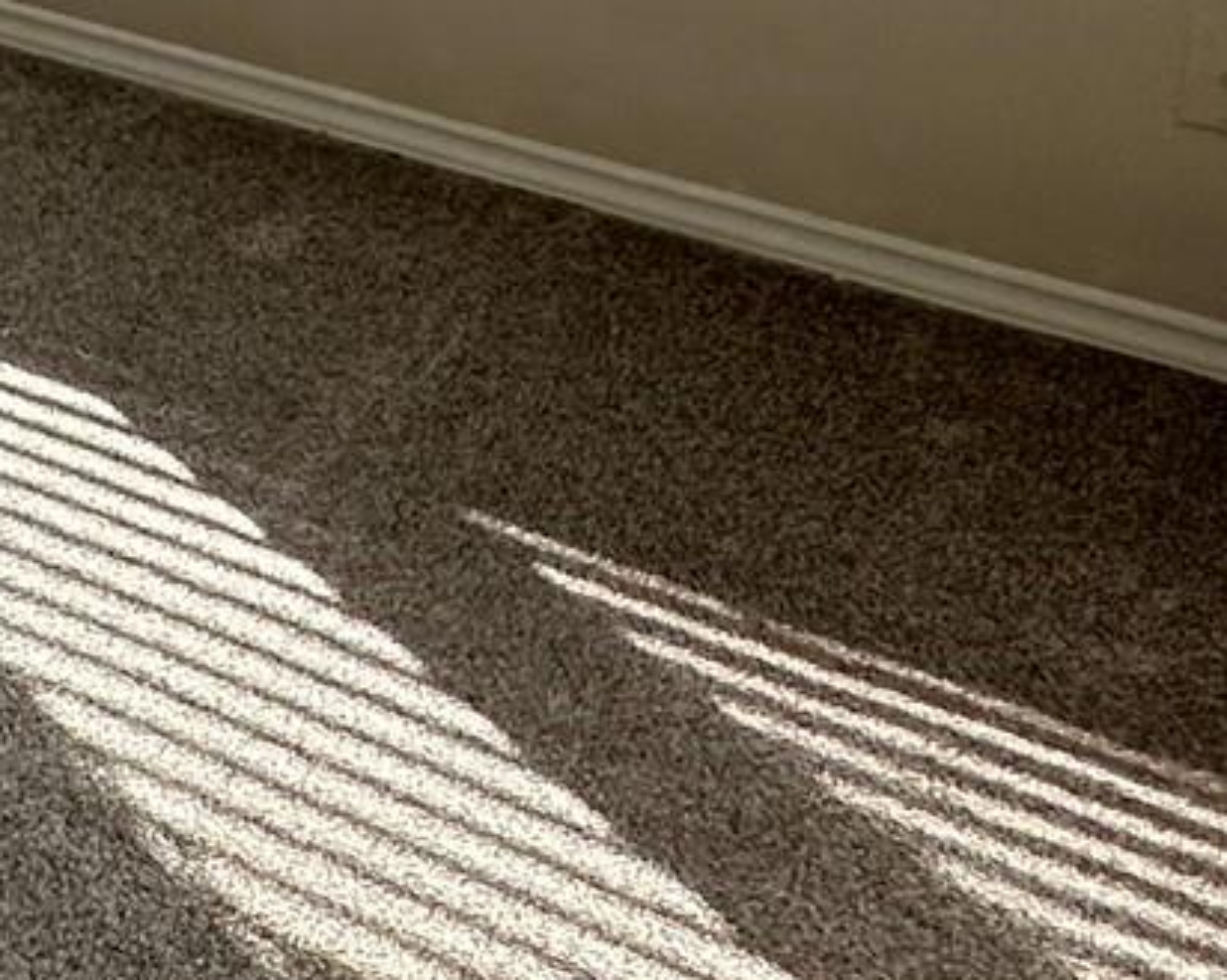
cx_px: -1030
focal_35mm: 68
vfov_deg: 19.0
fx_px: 2468
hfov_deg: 19.8
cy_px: -596
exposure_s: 1/163
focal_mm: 2.22
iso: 40
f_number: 2.2
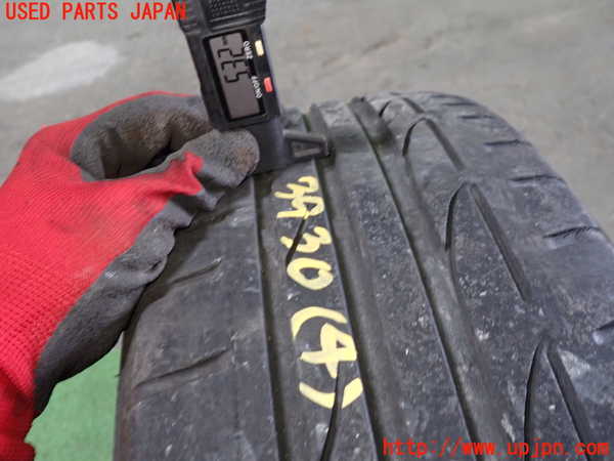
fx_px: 532
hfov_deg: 60.0
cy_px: 230
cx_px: 307
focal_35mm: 30
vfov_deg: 46.8
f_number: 2.3
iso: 400
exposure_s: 1/30
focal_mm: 5.4
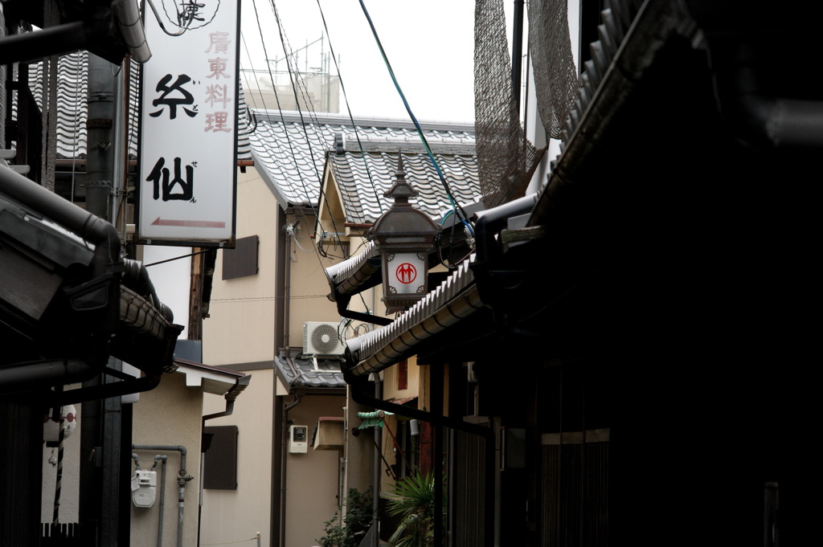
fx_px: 2912
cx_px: 412
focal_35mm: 128
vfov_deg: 10.7
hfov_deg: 16.1
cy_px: 274
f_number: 11
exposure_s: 1/160
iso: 250
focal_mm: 85
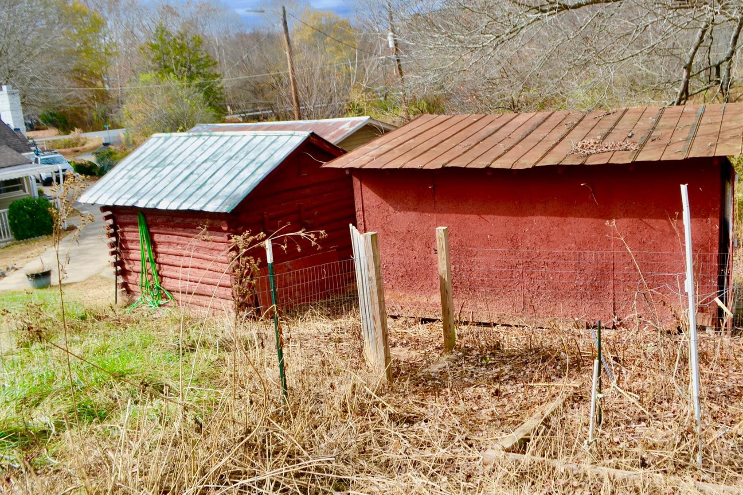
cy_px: 238
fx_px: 681
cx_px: 434
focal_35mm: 33
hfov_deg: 56.9
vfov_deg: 40.0
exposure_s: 1/250
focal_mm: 18
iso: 100
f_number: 8
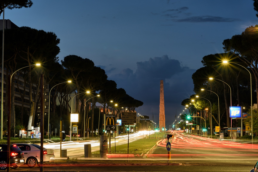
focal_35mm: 85
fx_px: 609
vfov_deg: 16.1
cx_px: 129
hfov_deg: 23.9
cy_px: 86
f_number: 16
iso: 100
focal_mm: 85
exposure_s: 13
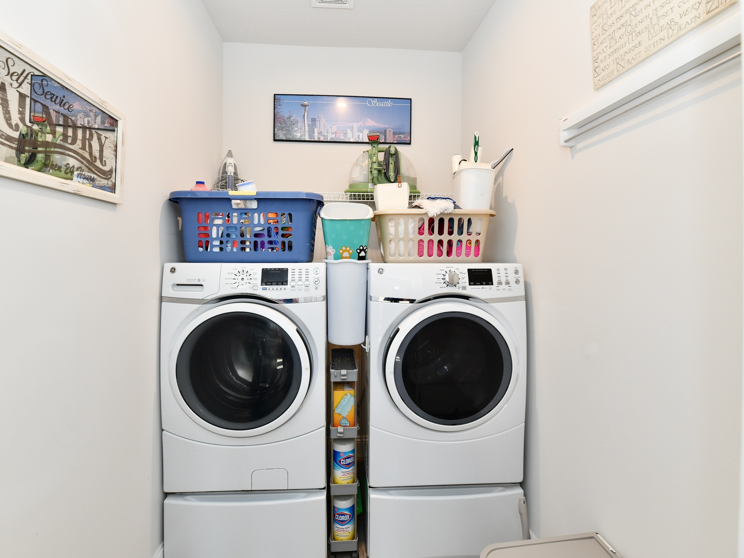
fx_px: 344
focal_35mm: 16
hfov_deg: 94.5
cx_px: 359
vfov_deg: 78.0
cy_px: 265
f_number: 6.3
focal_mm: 14
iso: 640
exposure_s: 1/60
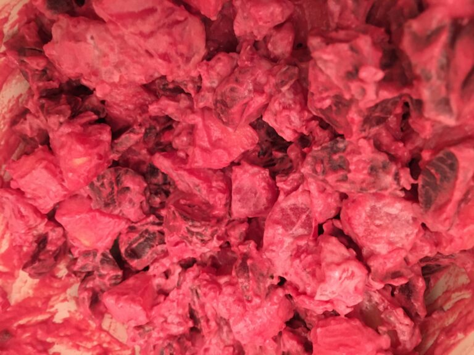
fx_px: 397
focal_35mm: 29
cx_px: 237
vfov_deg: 48.2
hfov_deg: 61.7
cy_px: 178
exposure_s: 1/17
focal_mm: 4.15
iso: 400
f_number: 2.2
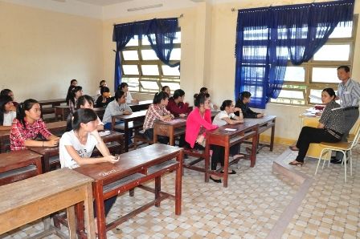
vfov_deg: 47.9
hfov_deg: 67.4
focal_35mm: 27
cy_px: 120
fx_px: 270
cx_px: 180
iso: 2500
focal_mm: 18
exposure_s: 1/200
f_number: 6.3
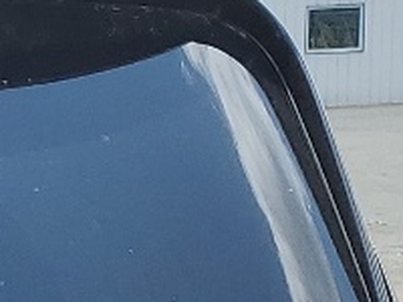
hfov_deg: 8.8
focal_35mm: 208
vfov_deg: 6.7
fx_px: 2422
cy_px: 777
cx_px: -482
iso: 50
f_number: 1.5
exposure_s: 1/2000
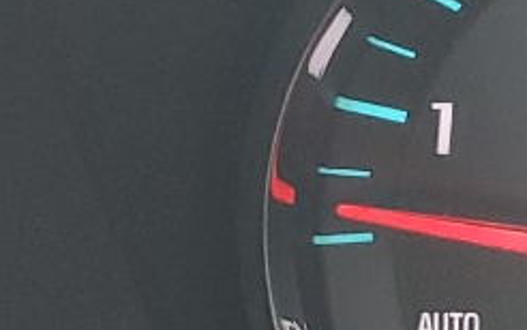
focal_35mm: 179
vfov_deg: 7.3
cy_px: 144
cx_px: 1592
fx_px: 2572
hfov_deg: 9.3
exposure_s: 1/60.2
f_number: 1.5
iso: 59
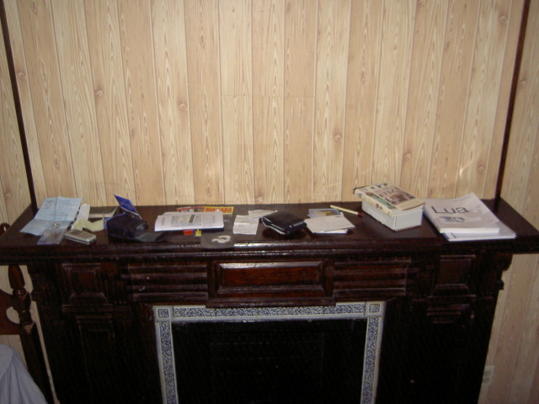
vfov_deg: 41.8
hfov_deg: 54.0
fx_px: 529
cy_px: 202
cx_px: 270
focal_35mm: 34
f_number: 2.8
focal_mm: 5.6
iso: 200
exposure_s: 1/60
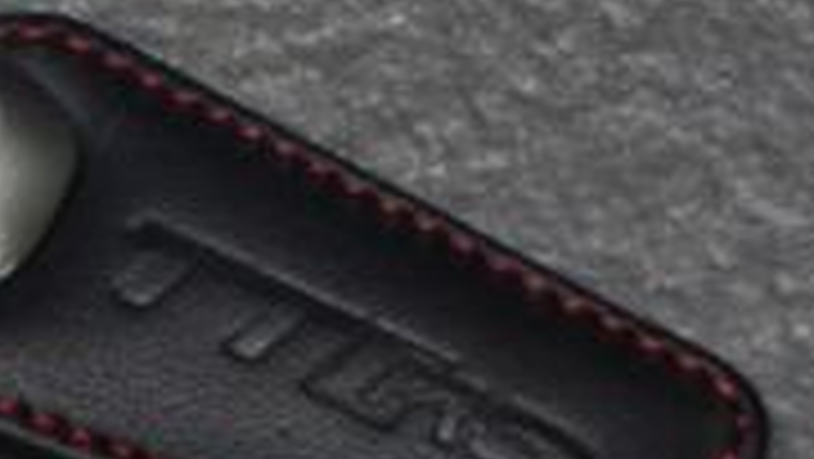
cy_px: 225
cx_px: 54
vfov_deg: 6.6
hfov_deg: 11.5
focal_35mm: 185
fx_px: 3995
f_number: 4.6
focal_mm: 13.1
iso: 400
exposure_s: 1/40
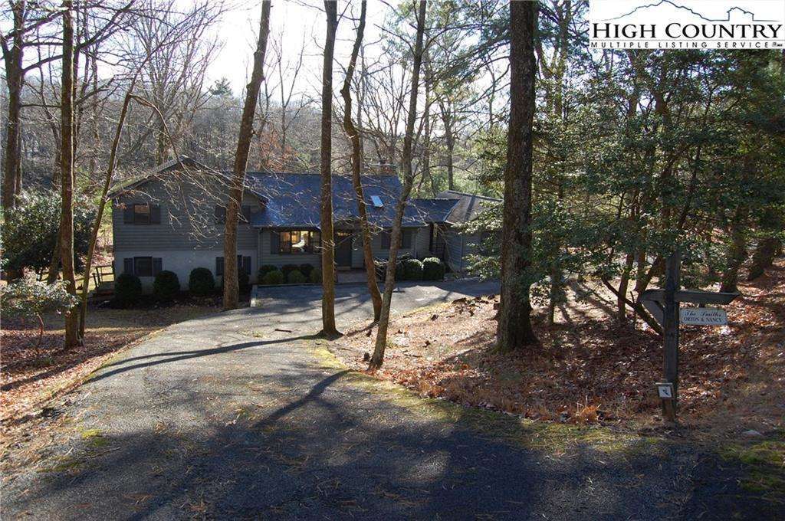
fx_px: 588
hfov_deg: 67.4
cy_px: 260
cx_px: 392
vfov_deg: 47.8
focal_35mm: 27
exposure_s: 1/125
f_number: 5.6
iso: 200
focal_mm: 18
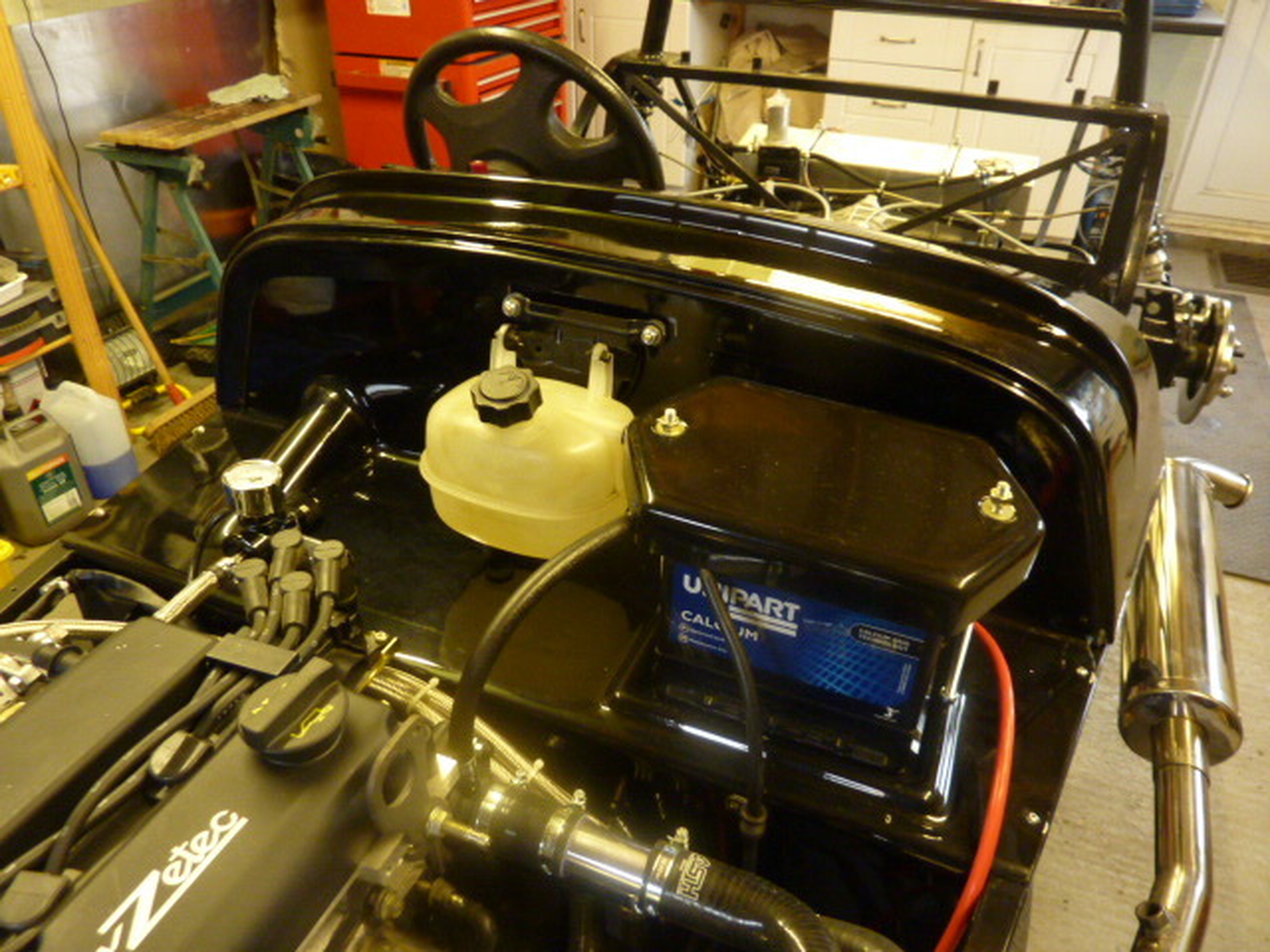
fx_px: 917
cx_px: 635
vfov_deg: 54.9
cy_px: 476
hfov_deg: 69.4
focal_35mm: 25
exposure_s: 1/8
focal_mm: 4.1
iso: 400
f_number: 3.3
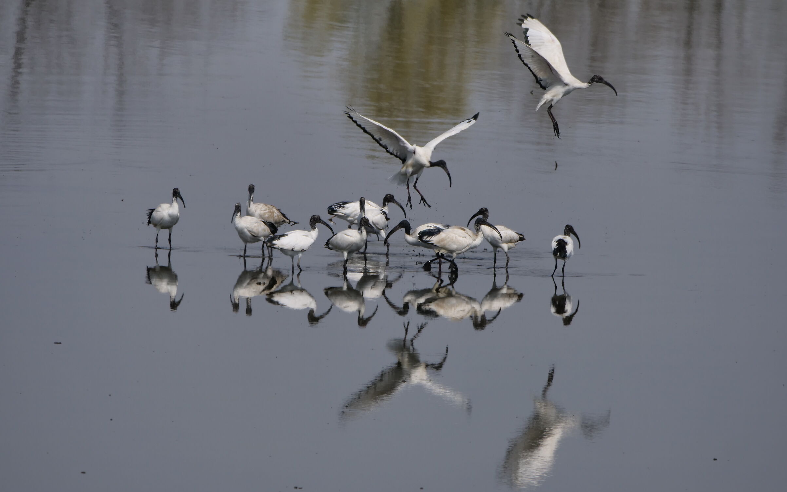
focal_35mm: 849
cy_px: 211
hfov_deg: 2.5
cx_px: 393
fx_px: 18209
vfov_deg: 1.5
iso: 200
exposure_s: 1/1600
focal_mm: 400
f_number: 7.1
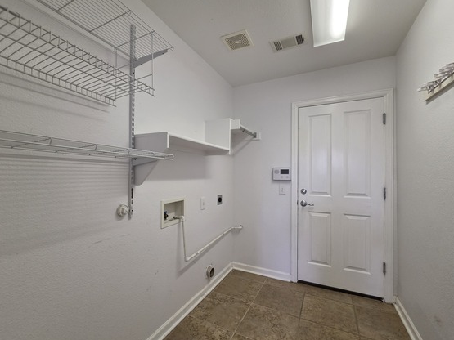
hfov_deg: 98.1
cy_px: 175
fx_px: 197
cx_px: 216
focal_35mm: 15
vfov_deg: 81.7
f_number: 1.9
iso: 250
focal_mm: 2.2
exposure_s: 1/120
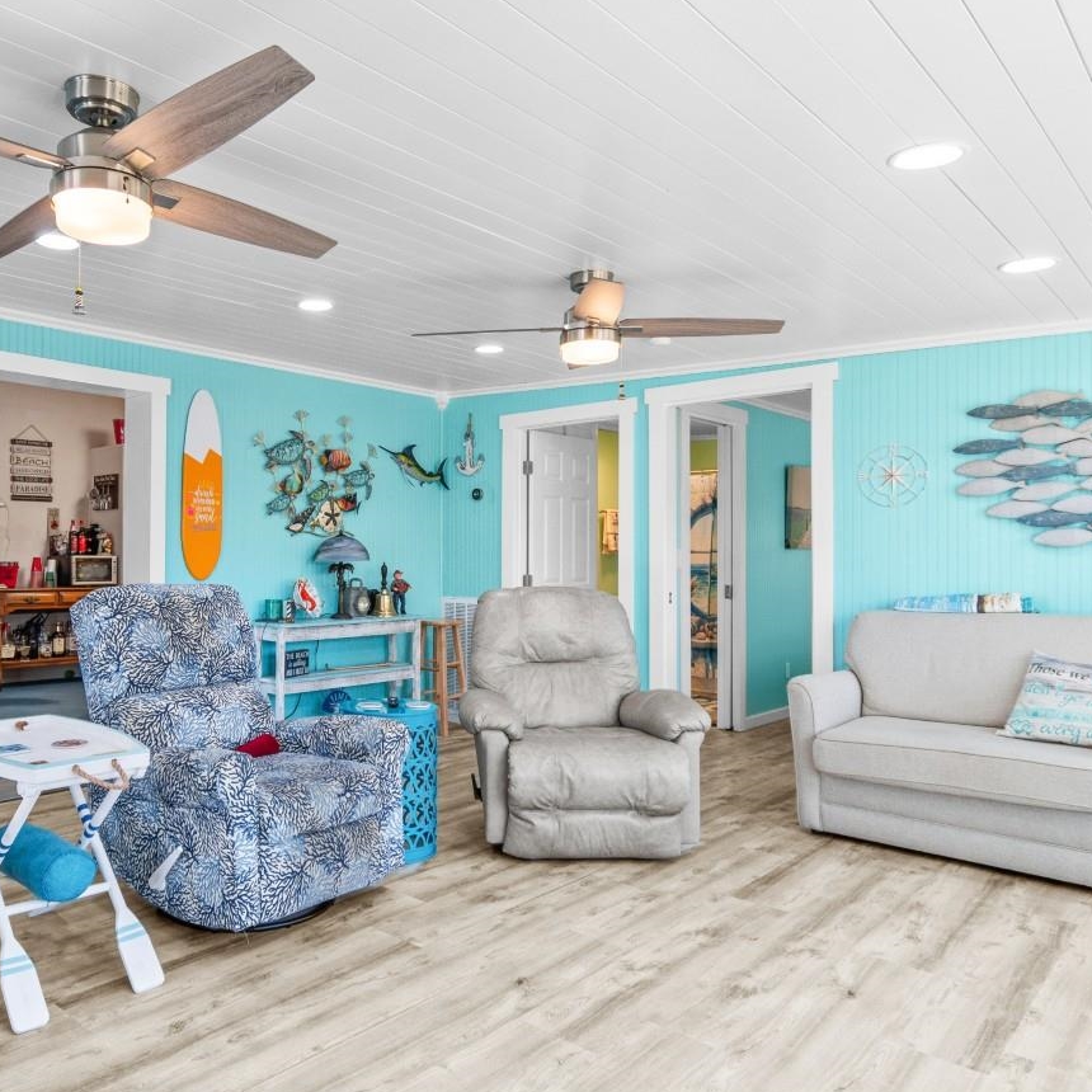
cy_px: 546
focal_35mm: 24
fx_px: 857
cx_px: 368
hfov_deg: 63.5
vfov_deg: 65.0
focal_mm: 10
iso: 100
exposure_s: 1/50
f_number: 4.5
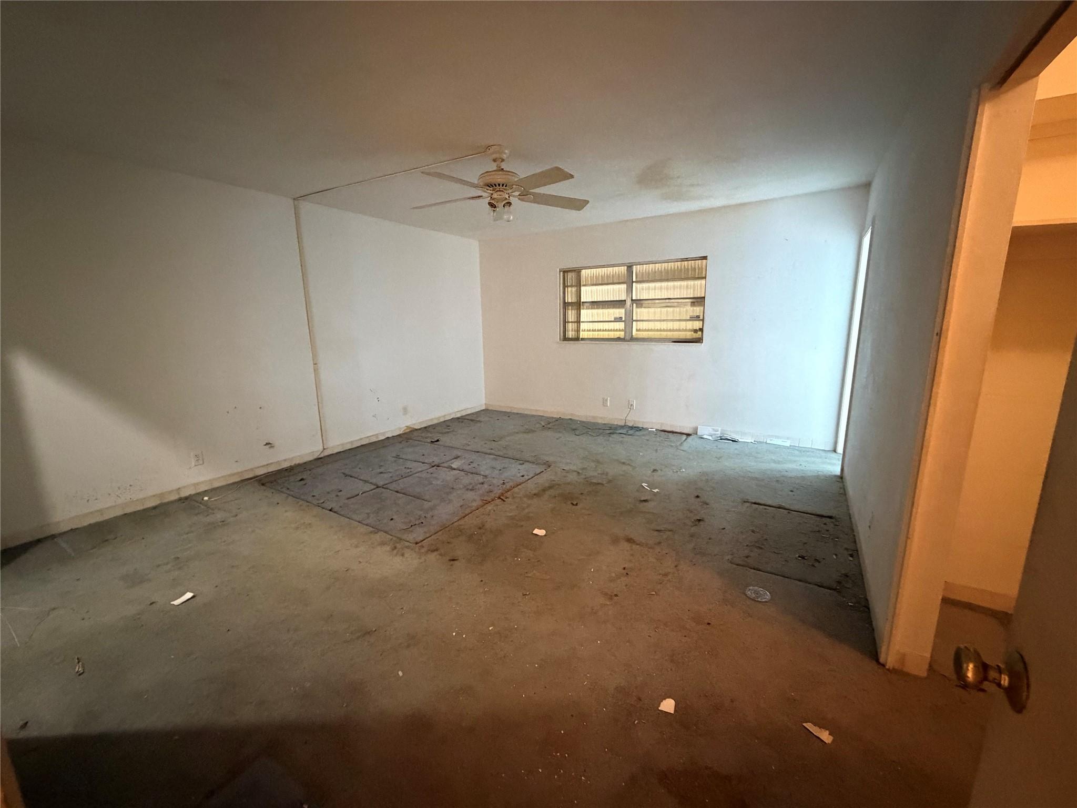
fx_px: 436
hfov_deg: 102.1
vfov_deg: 85.7
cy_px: 404
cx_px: 538
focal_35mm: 14
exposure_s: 1/40
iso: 1000
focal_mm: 2.22
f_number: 2.2
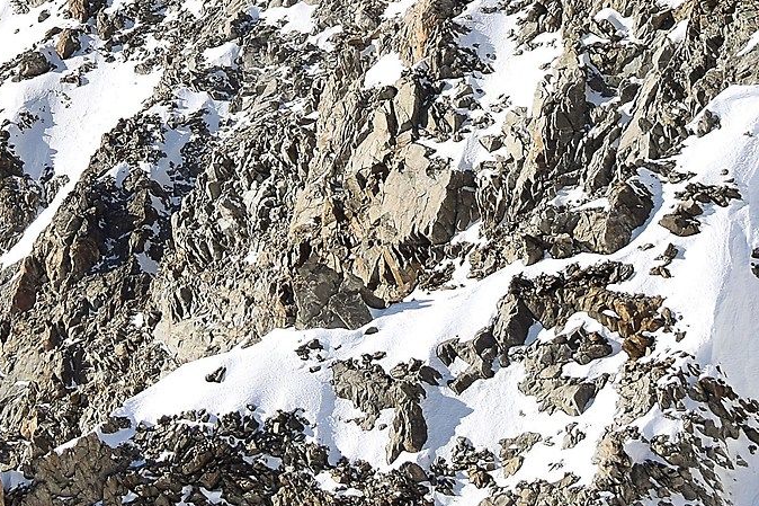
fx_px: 4953
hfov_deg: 8.7
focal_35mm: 235
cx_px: 92
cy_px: -381
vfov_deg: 5.8
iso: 100
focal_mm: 44
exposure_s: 1/320
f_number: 9
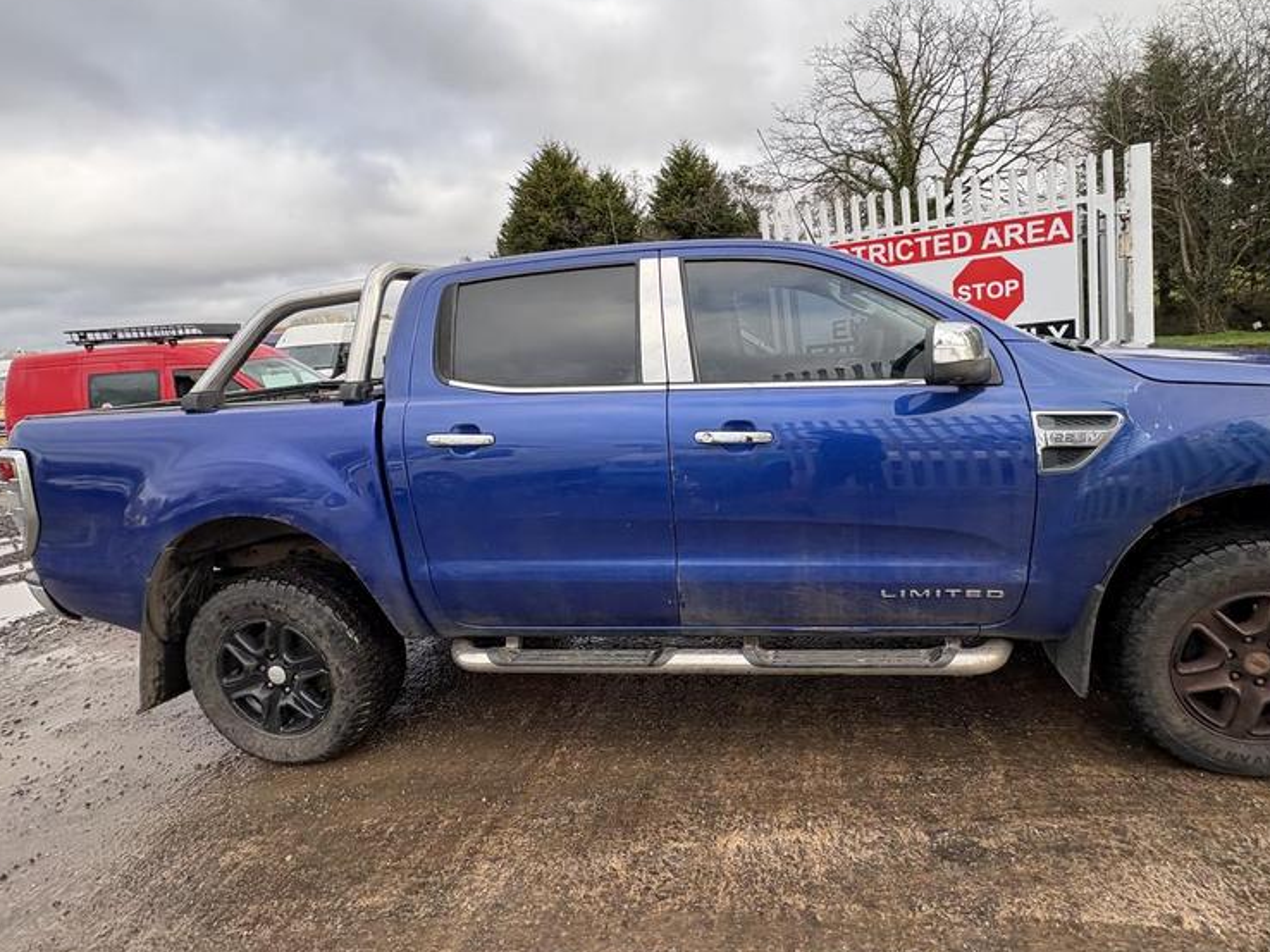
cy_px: 415
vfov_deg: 74.4
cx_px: 716
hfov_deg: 90.6
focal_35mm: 17
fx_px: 623
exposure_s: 1/220
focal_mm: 2.22
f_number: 2.2
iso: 64
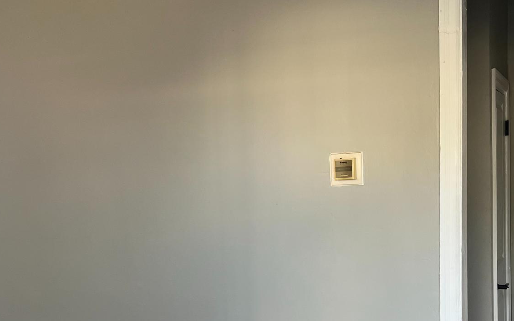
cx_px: 249
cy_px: 232
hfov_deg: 40.3
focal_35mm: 50
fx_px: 701
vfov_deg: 25.6
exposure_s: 1/60
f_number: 1.6
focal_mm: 5.1
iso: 64
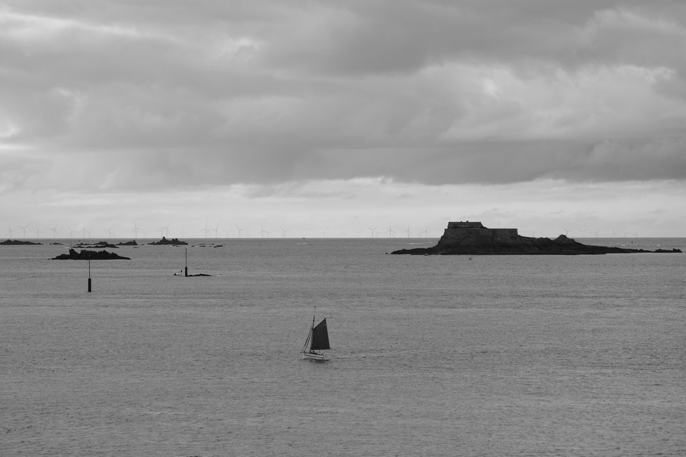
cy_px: 228
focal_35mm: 180
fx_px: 3430
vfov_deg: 7.6
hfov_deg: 11.4
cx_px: 343
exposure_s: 1/800
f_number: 5.6
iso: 200
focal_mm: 180
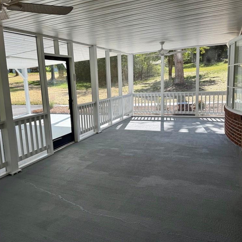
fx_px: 229
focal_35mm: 29
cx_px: 104
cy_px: 118
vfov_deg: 55.6
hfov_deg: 55.4
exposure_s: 1/1230
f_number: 1.78
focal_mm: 6.76
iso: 80
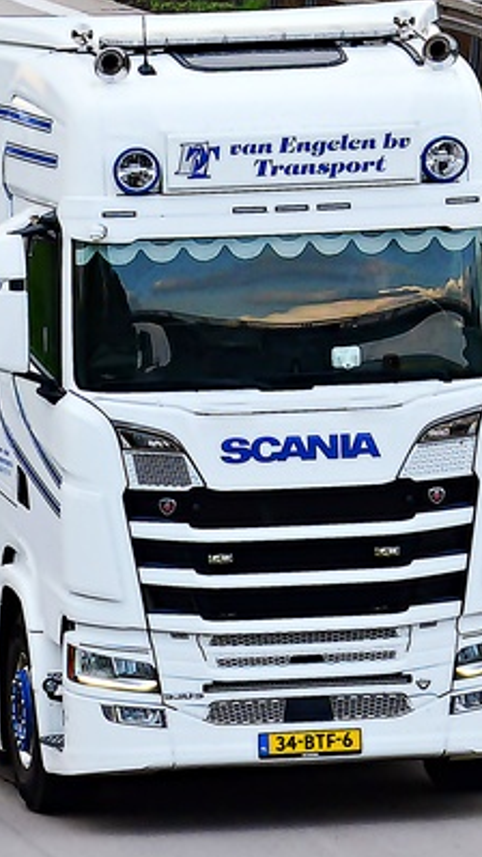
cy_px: 444
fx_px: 12173
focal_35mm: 536
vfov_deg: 4.0
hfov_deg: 2.3
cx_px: 99
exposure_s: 1/640
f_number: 7.1
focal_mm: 170
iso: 800
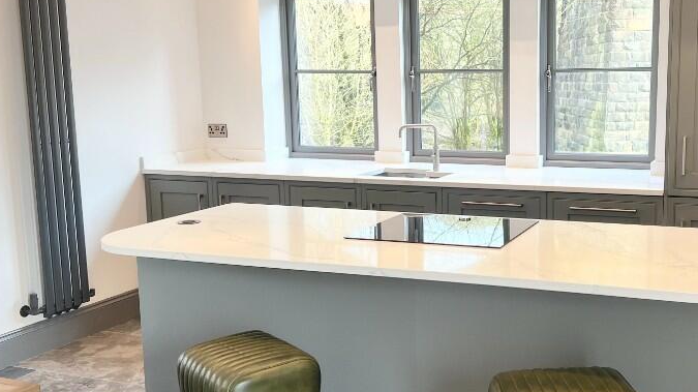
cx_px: 484
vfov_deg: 27.7
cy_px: 185
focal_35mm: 43
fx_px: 796
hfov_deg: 46.4
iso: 50
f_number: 1.5
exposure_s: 1/100
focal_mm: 5.7
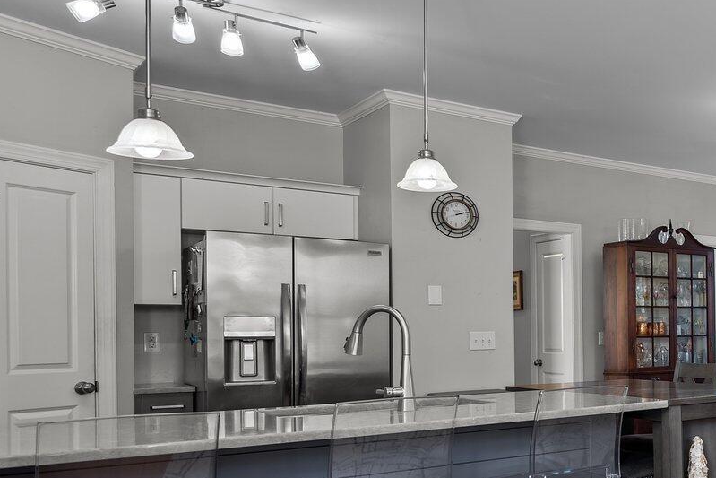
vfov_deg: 32.3
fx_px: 816
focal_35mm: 41
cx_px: 868
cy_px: 329
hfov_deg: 36.2
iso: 320
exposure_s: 1/8
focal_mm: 16
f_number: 4
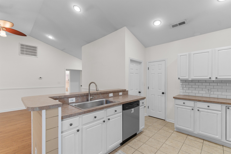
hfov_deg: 100.4
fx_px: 96
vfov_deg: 77.3
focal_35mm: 15
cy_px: 77
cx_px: 116
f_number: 4.5
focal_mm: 10
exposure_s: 1/1.25
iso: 100
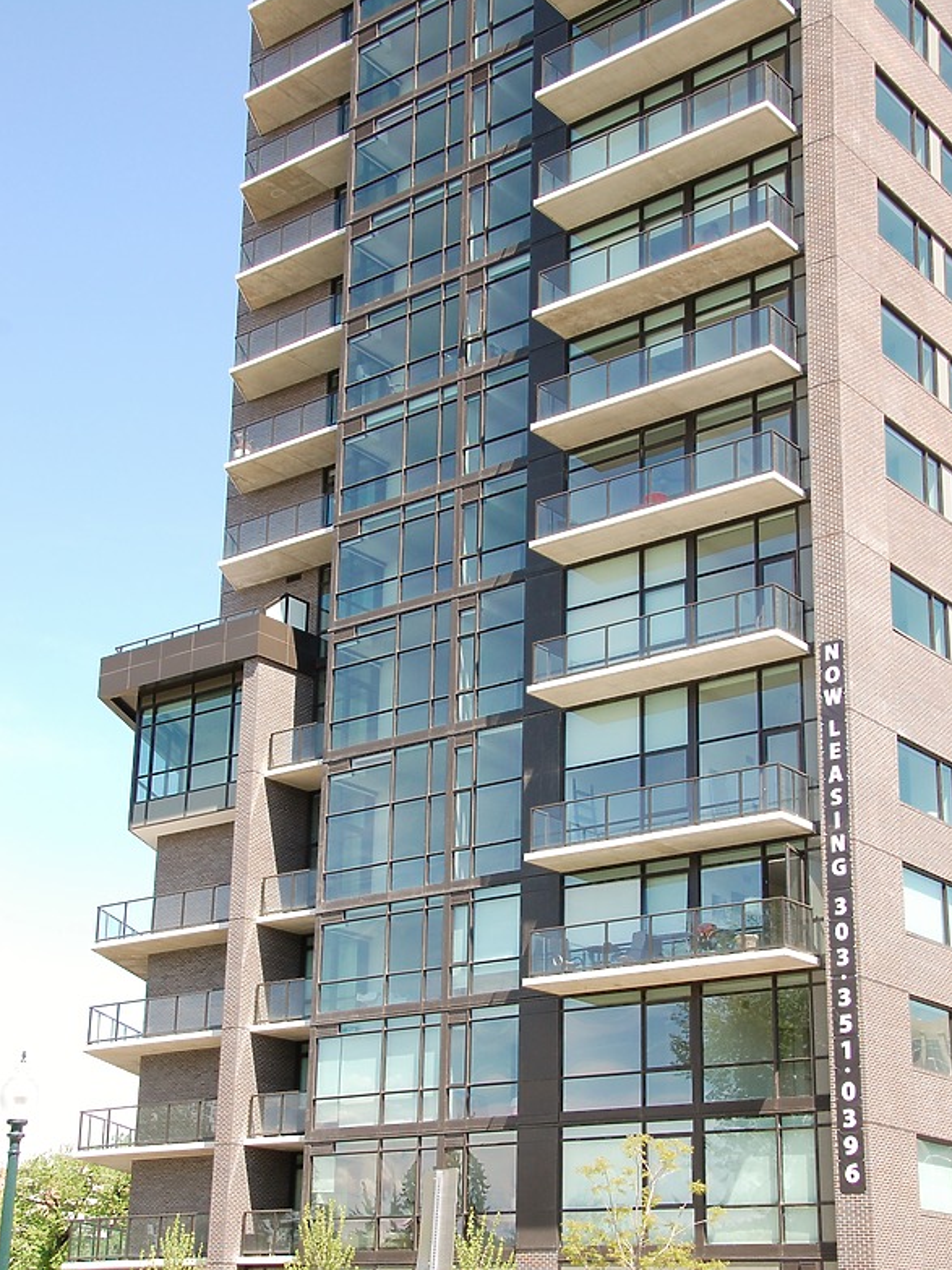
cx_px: 472
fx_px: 1944
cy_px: 725
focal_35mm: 53
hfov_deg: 27.5
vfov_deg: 36.1
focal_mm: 32
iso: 400
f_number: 10
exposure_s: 1/200
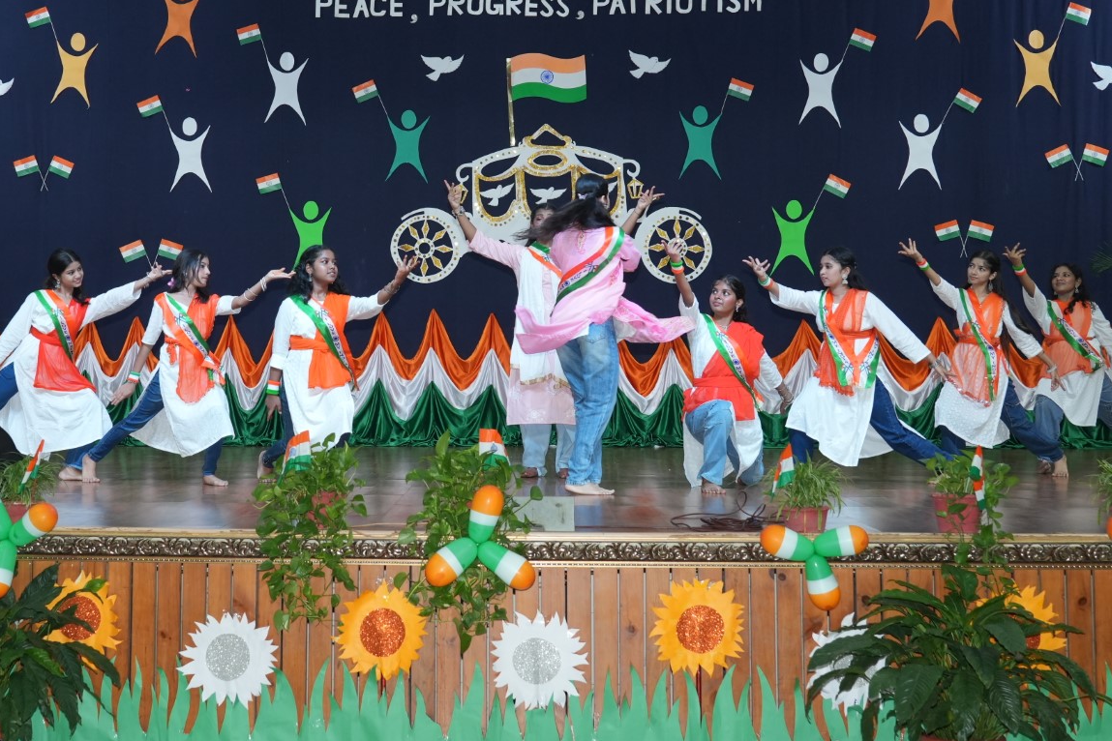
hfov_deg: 36.1
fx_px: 1699
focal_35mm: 55
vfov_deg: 24.5
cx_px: 441
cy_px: 274
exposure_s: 1/200
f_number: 5
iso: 1600
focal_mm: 39
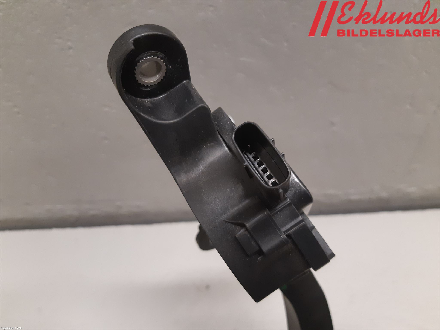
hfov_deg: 67.3
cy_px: 165
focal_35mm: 26
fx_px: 330
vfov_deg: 53.1
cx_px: 220
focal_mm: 3.93
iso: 250
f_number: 1.7
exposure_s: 1/50
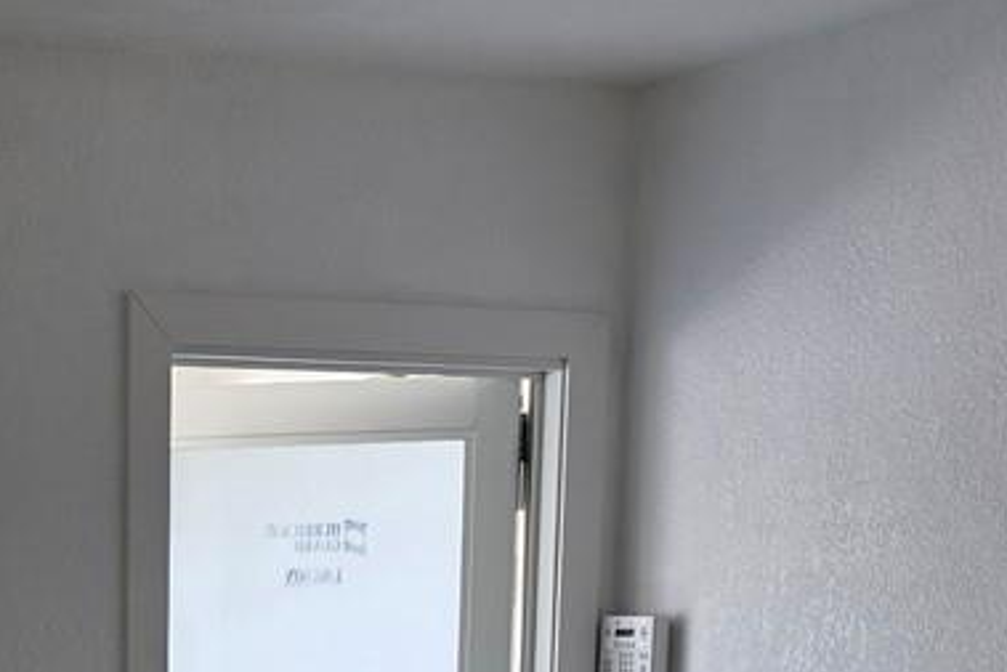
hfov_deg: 19.5
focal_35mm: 101
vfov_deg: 12.7
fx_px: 2826
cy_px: 1076
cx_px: -45
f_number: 1.7
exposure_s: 1/120
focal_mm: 6.3
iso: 40
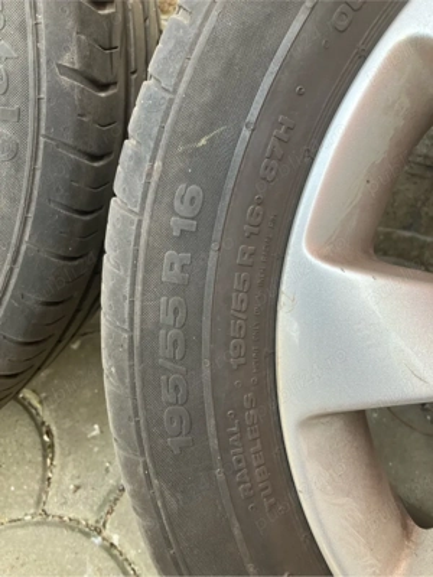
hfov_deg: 49.7
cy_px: 288
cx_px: 216
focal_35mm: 28
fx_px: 467
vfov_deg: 63.4
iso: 50
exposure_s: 1/121
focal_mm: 3.99
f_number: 1.8
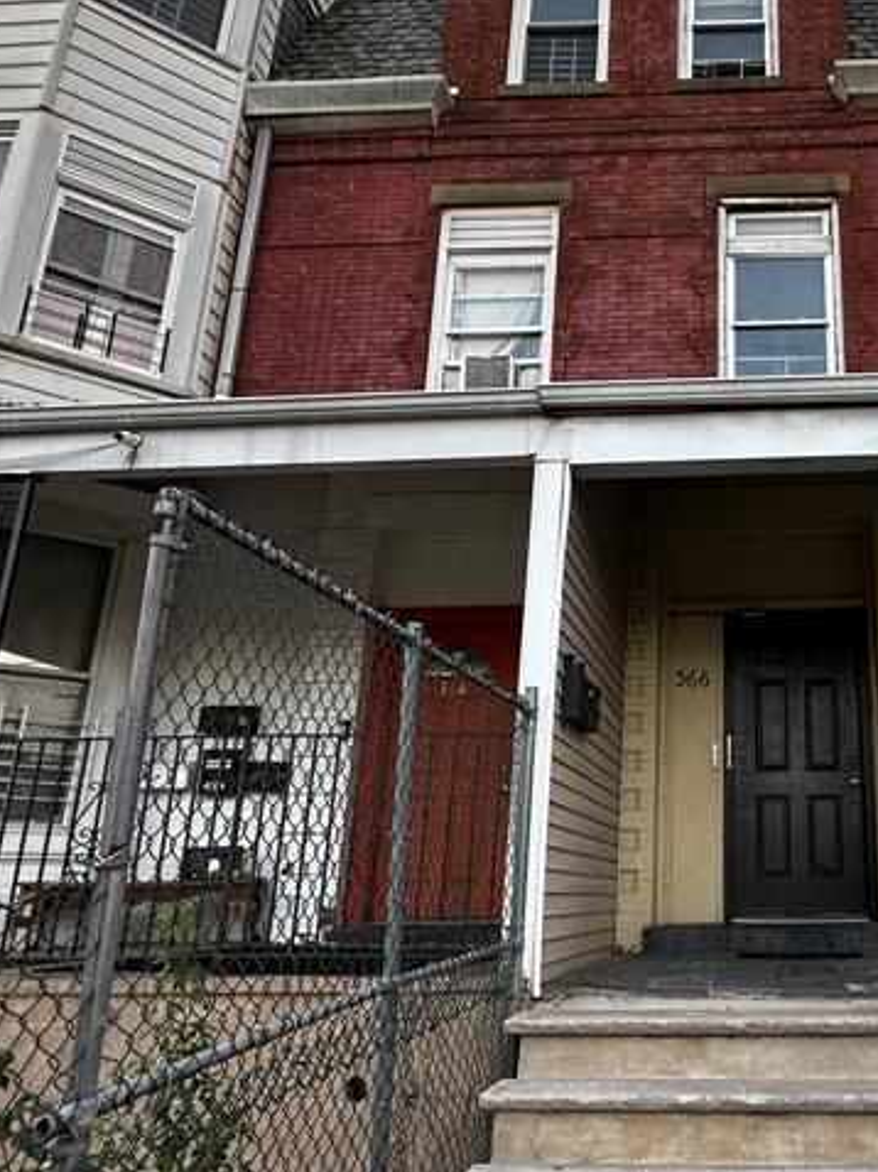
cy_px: 569
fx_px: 1015
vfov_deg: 60.0
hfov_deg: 43.7
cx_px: 746
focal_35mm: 30
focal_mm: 2.22
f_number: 2.2
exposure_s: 1/99
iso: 64
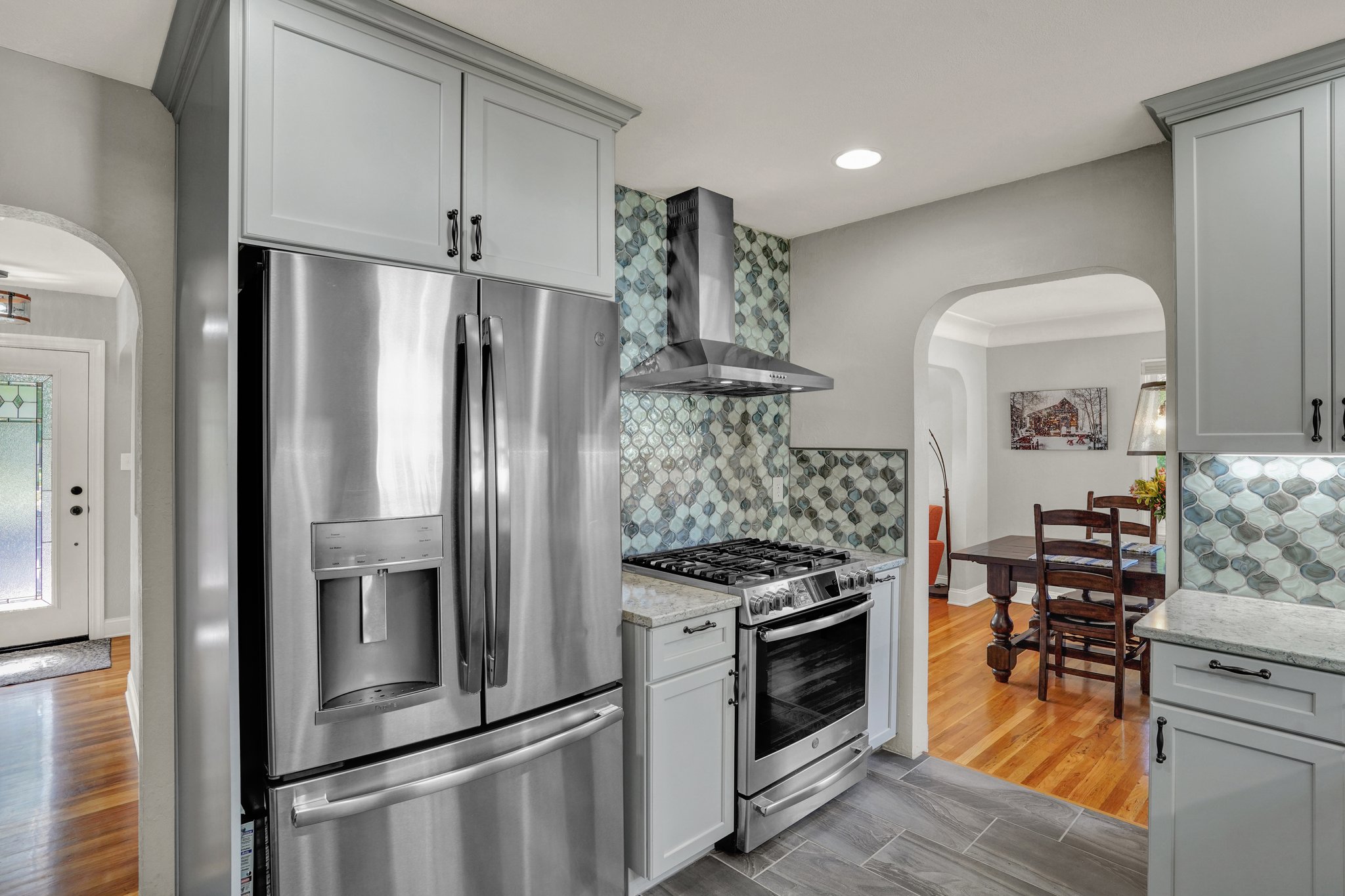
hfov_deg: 93.3
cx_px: 672
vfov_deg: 70.4
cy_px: 448
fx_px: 635
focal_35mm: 17
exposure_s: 1/25
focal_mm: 17
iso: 400
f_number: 8
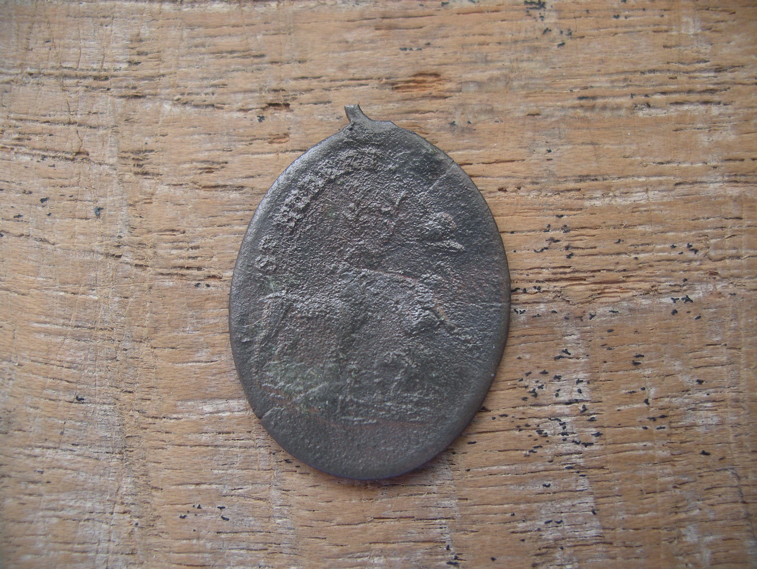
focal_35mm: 37
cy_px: 284
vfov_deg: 38.7
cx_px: 378
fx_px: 810
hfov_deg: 50.1
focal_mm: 7.8
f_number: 2.8
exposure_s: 1/80
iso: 80
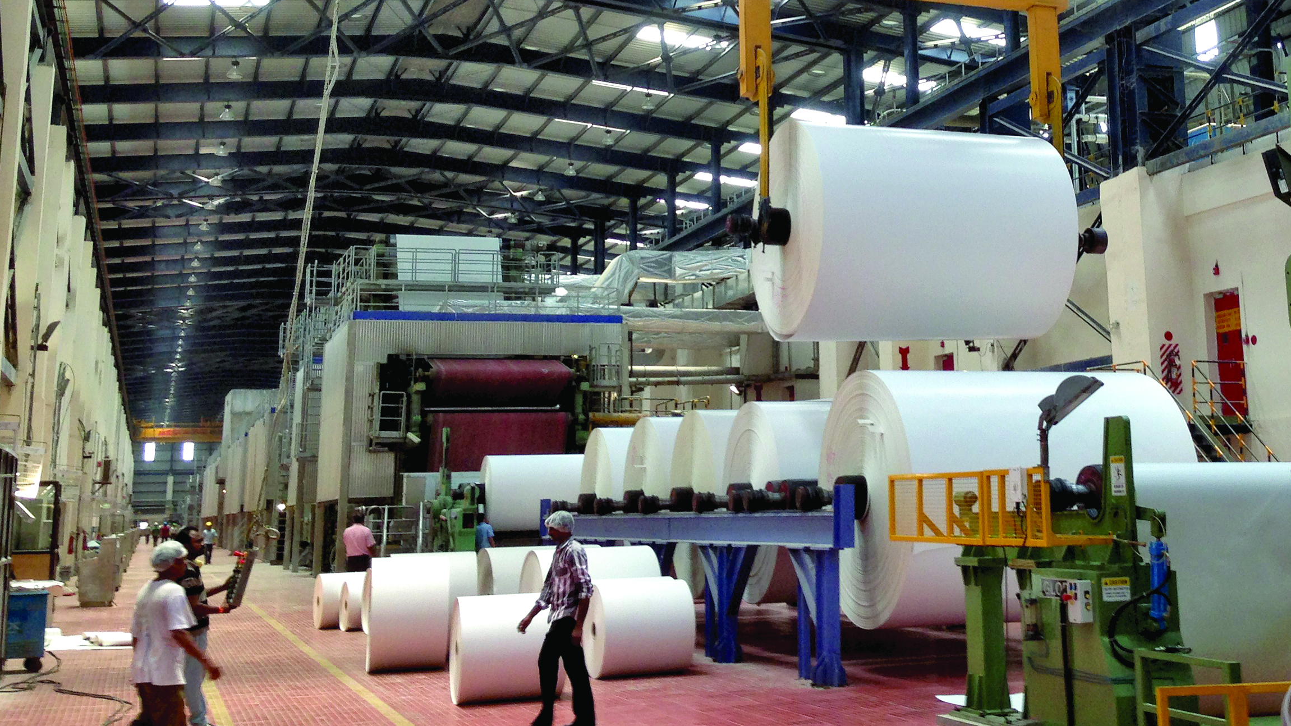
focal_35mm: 51
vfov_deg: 23.1
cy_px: 140
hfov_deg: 40.1
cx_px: 857
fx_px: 1746
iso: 64
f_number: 2.4
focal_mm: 4.13
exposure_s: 1/60
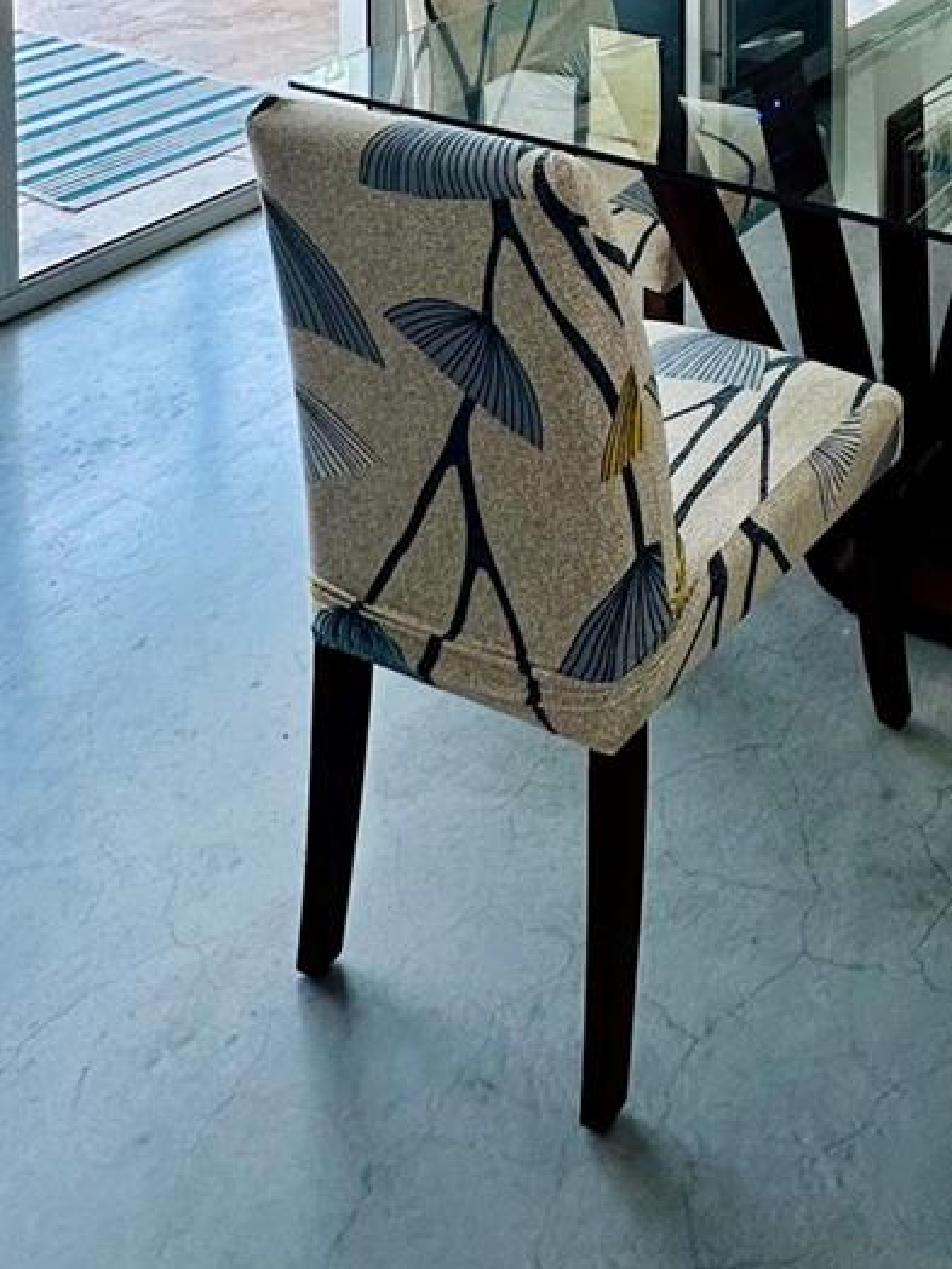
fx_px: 1503
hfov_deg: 30.5
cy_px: -392
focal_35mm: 41
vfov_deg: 33.2
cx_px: 1105
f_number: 2.2
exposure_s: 1/120
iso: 100
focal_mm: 2.22
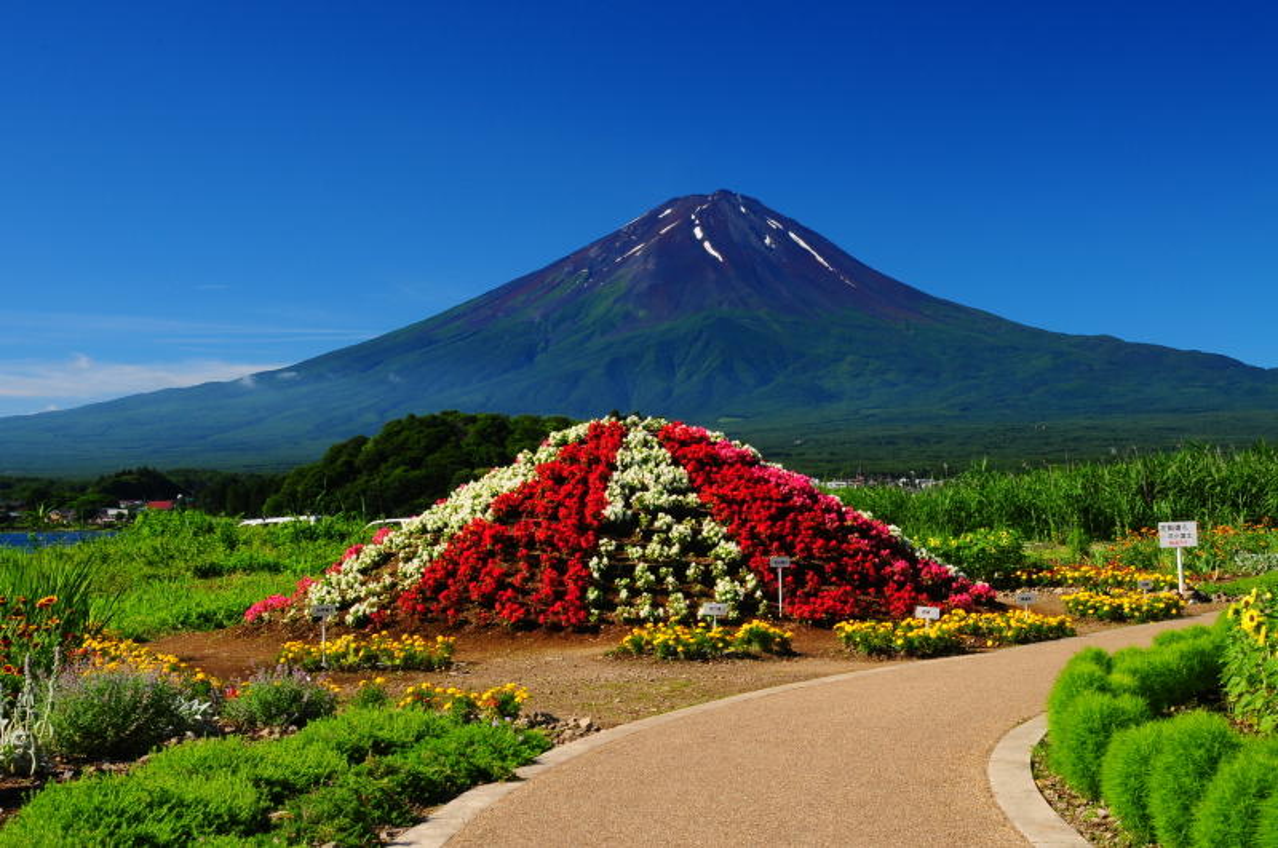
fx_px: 2021
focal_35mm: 57
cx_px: 639
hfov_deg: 35.1
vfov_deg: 23.7
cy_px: 424
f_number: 22
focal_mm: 38
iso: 200
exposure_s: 1/15
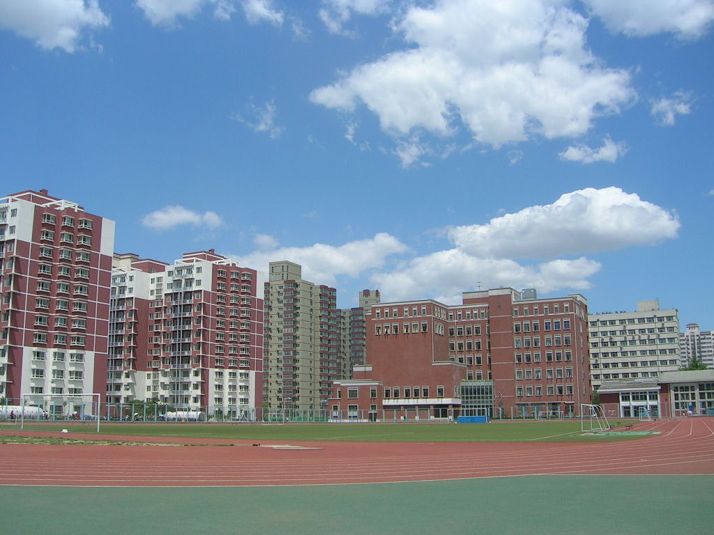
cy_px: 268
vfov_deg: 40.7
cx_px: 357
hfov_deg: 52.6
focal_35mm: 35
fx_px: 722
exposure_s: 1/583
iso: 50
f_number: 4.8
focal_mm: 5.4
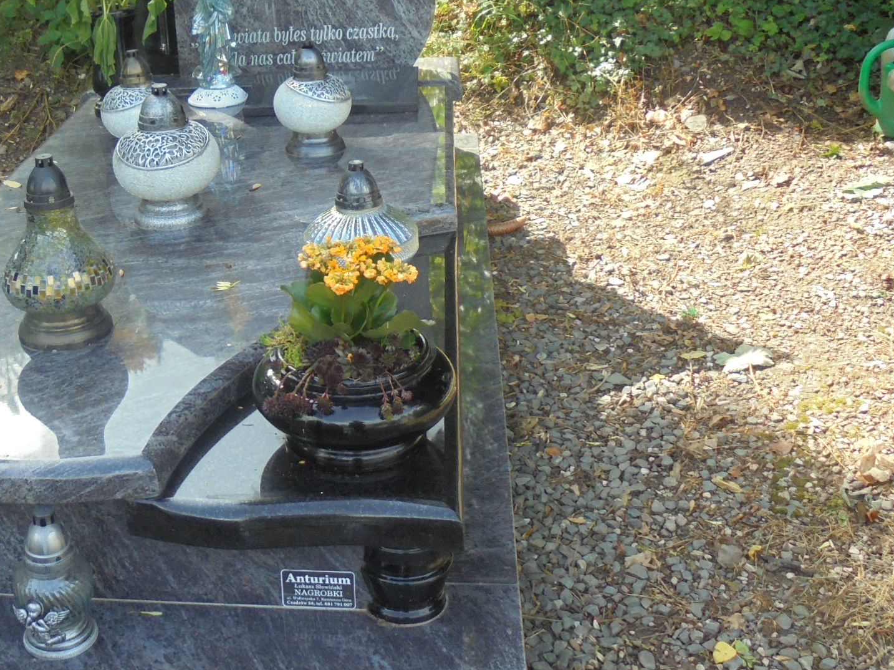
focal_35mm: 47
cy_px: 214
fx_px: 1214
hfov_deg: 39.4
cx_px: 224
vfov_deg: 30.6
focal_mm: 4.6
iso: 100
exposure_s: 1/160
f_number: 3.5
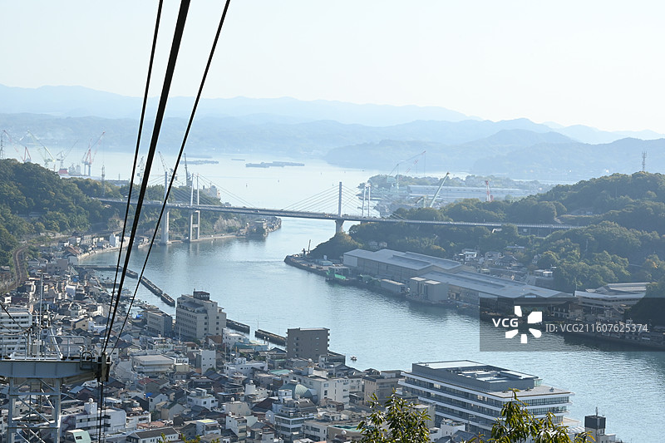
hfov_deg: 24.2
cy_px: 222
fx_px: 1551
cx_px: 332
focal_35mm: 84
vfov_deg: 16.3
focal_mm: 56
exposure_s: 1/125
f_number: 16
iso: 250
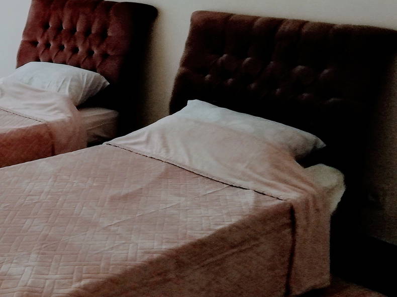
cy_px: 148
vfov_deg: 53.0
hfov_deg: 67.3
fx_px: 298
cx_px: 198
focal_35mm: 26
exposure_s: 1/50
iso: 100
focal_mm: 3.46
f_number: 2.2
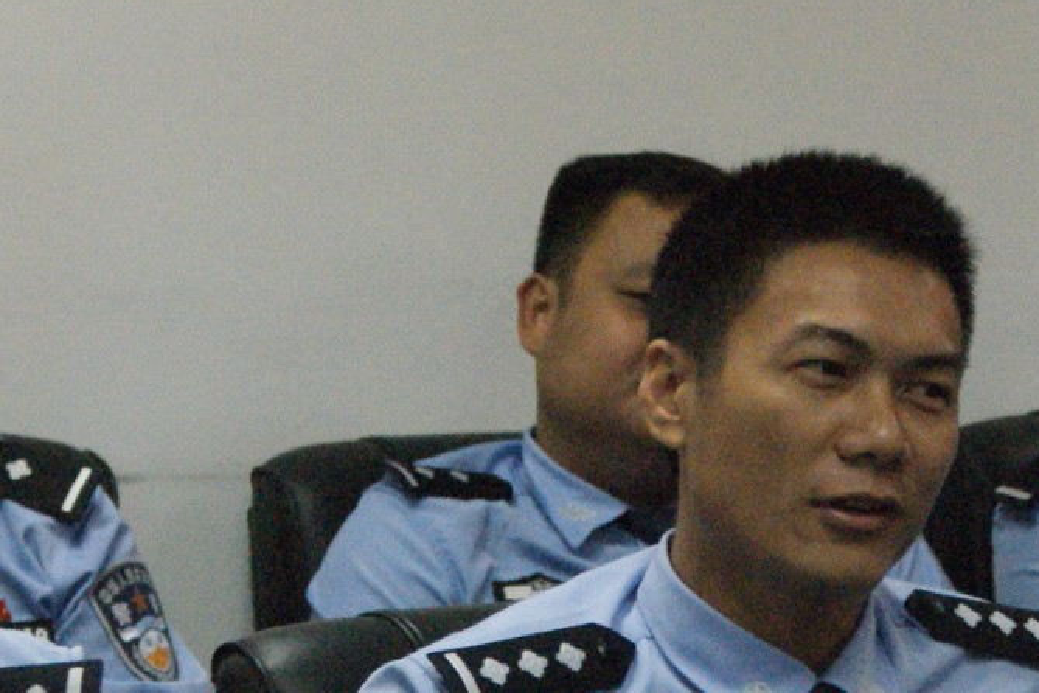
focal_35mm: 251
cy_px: 489
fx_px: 7244
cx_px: 820
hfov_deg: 8.2
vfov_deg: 5.5
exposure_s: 1/160
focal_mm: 70
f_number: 6.3
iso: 3200
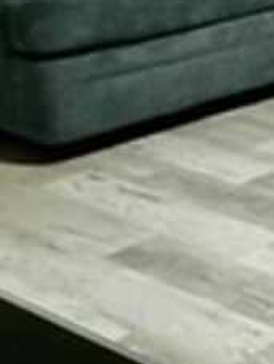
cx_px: 795
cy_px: -91
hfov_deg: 10.5
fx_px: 1105
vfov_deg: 17.7
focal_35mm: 105
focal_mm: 2.22
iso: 1250
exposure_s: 1/40
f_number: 2.2
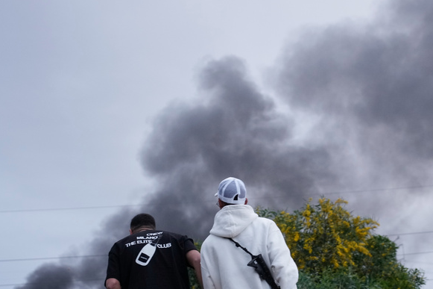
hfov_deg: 30.1
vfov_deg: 20.0
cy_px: 254
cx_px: 241
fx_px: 806
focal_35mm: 67
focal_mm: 38
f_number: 2.8
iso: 1250
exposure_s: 1/200
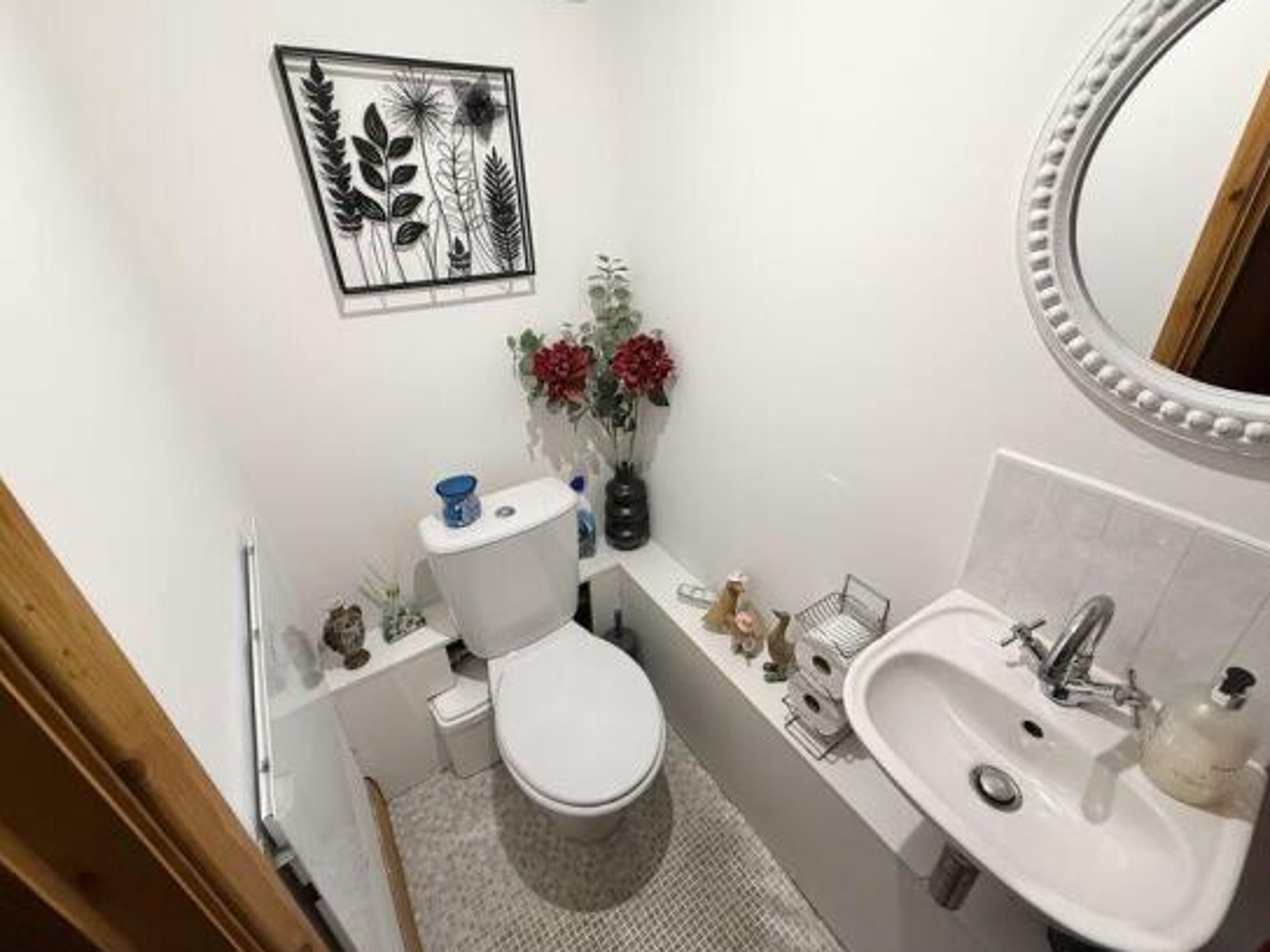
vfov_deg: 81.7
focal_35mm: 15
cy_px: 449
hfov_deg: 98.0
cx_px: 678
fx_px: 550
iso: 200
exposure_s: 1/50
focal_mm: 2.22
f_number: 2.2
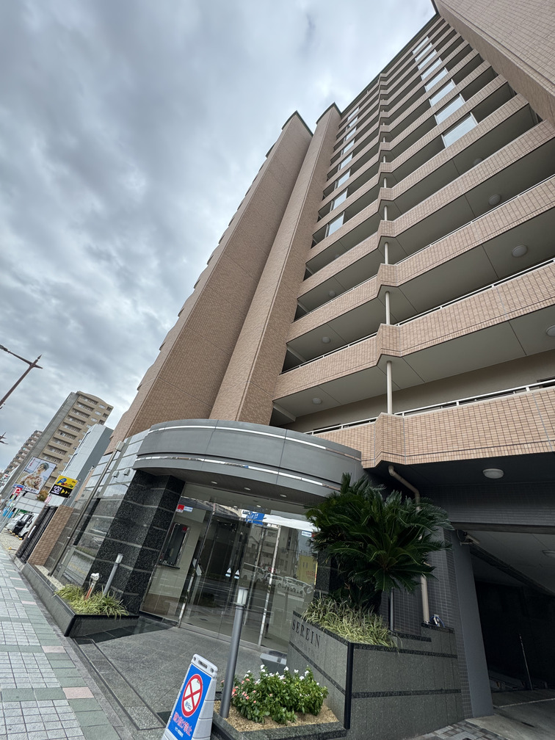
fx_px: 299
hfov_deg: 85.7
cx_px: 278
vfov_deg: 102.1
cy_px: 370
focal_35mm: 14
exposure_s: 1/414
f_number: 2.2
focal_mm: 2.22
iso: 40
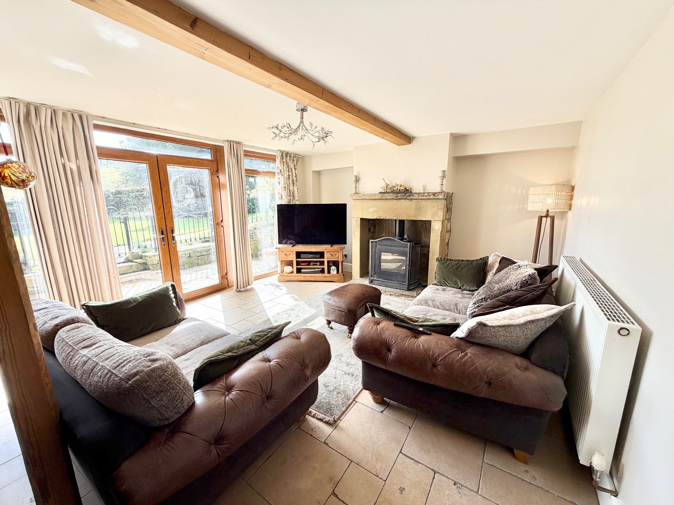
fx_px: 273
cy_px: 252
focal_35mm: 14
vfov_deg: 85.7
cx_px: 337
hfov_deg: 102.1
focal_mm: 2.22
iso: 40
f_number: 2.2
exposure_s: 1/141
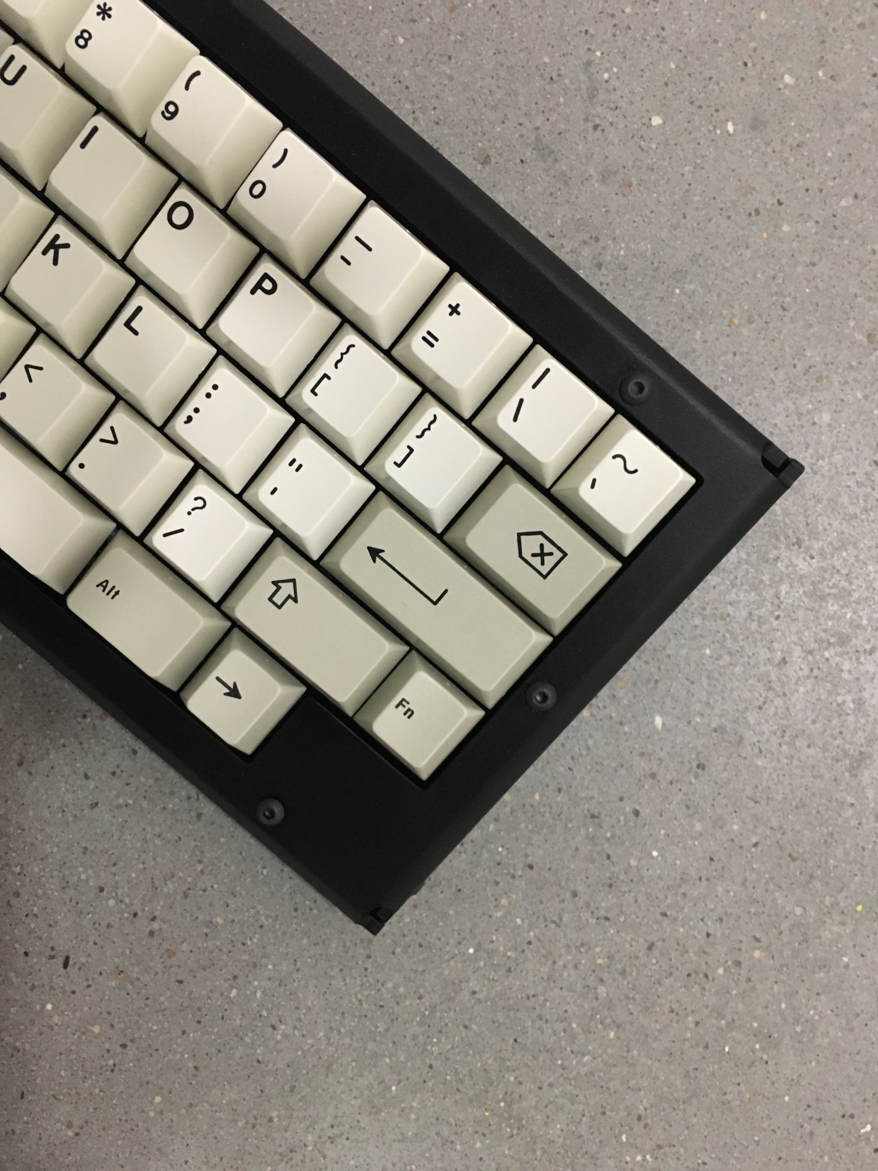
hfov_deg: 48.2
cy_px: 586
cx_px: 439
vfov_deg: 61.7
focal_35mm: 29
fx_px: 981
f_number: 2.2
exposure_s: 1/33
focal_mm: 4.15
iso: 250
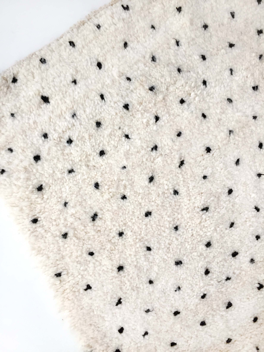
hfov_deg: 48.2
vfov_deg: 61.7
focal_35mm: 29
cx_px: 132
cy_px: 176
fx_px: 295
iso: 125
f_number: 2.2
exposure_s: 1/33
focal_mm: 4.15
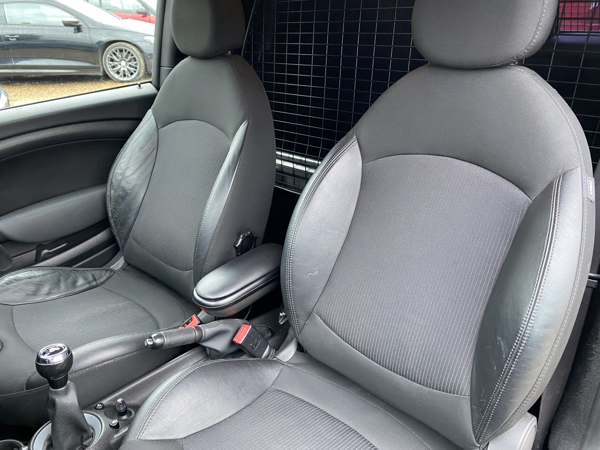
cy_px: 225
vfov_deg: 53.1
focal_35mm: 26
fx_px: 451
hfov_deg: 67.3
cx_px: 300
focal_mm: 4.25
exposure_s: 1/50
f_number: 1.8
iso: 250
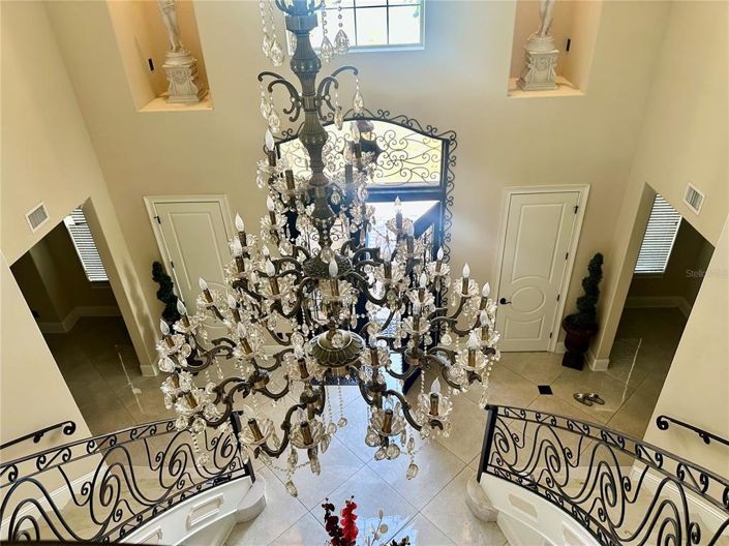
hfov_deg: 71.6
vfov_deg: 56.8
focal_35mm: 24
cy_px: 273
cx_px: 364
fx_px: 505
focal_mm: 6.86
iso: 160
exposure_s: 1/120
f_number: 1.78
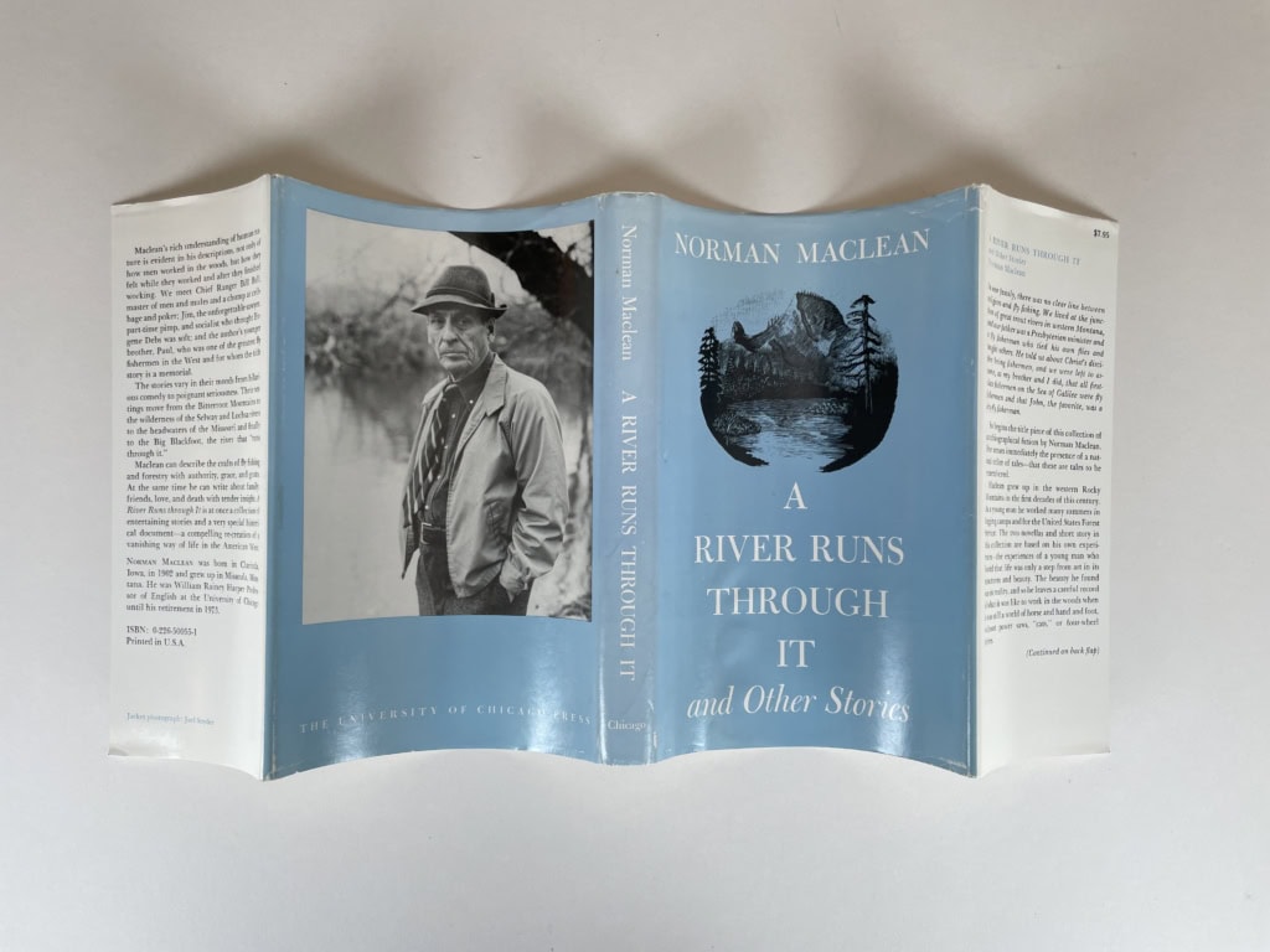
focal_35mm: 26
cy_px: 476
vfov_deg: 53.1
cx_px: 635
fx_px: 954
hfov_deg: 67.3
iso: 32
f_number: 1.6
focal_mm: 4.2
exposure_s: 1/123
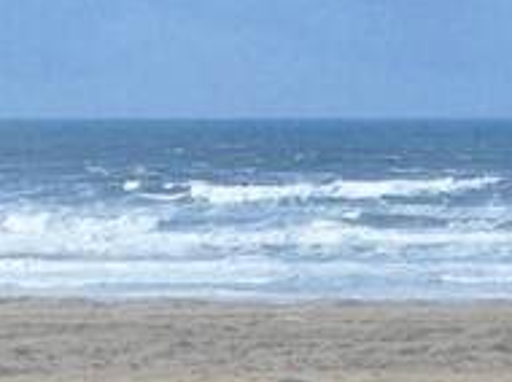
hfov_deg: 10.4
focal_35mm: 162
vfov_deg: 7.8
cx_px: 1248
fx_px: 2393
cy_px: 1178
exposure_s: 1/2000
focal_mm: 12.29
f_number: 2.8
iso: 150
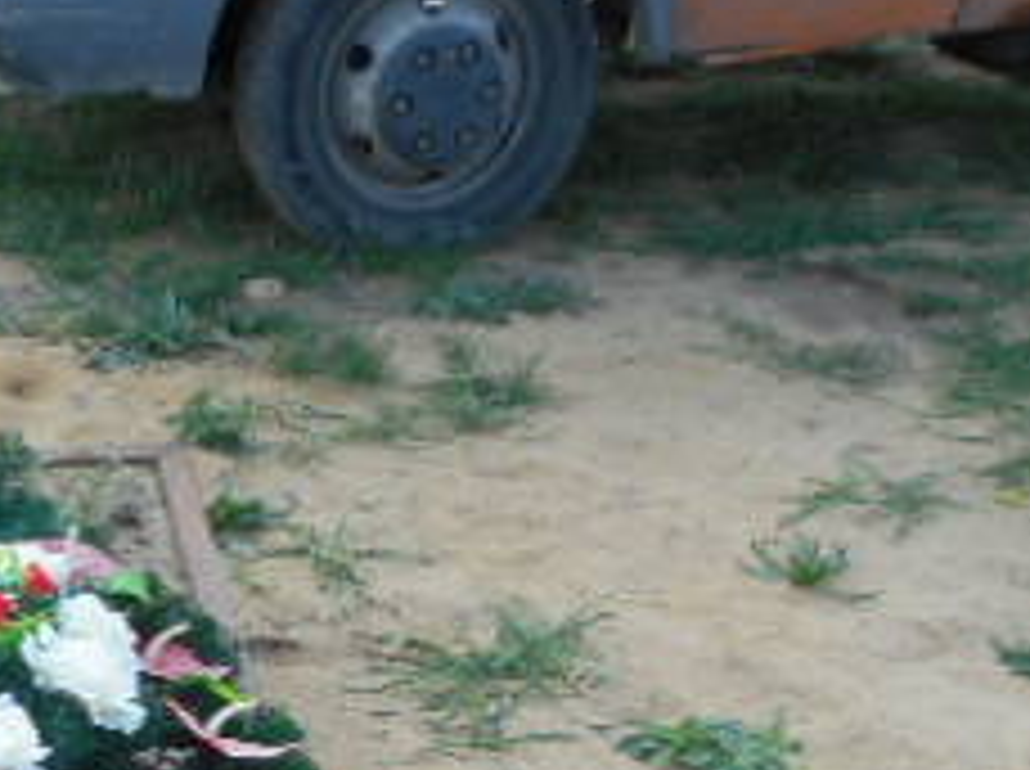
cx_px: 22
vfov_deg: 20.4
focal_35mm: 70
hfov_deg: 26.5
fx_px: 2080
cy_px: 729
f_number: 3.7
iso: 80
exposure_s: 1/160
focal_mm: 4.5
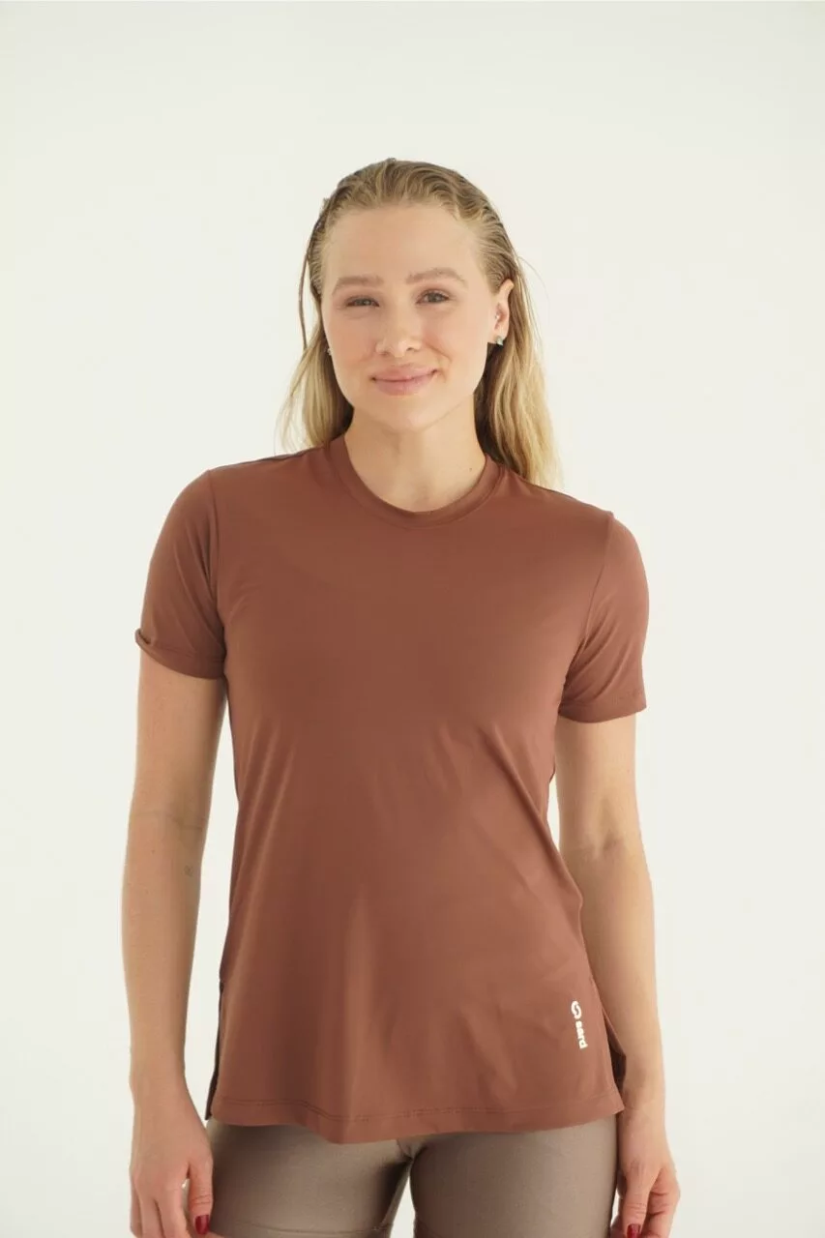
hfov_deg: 18.2
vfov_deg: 27.0
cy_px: 619
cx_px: 412
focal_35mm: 75
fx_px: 2579
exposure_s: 1/160
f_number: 5.6
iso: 160
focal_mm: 50
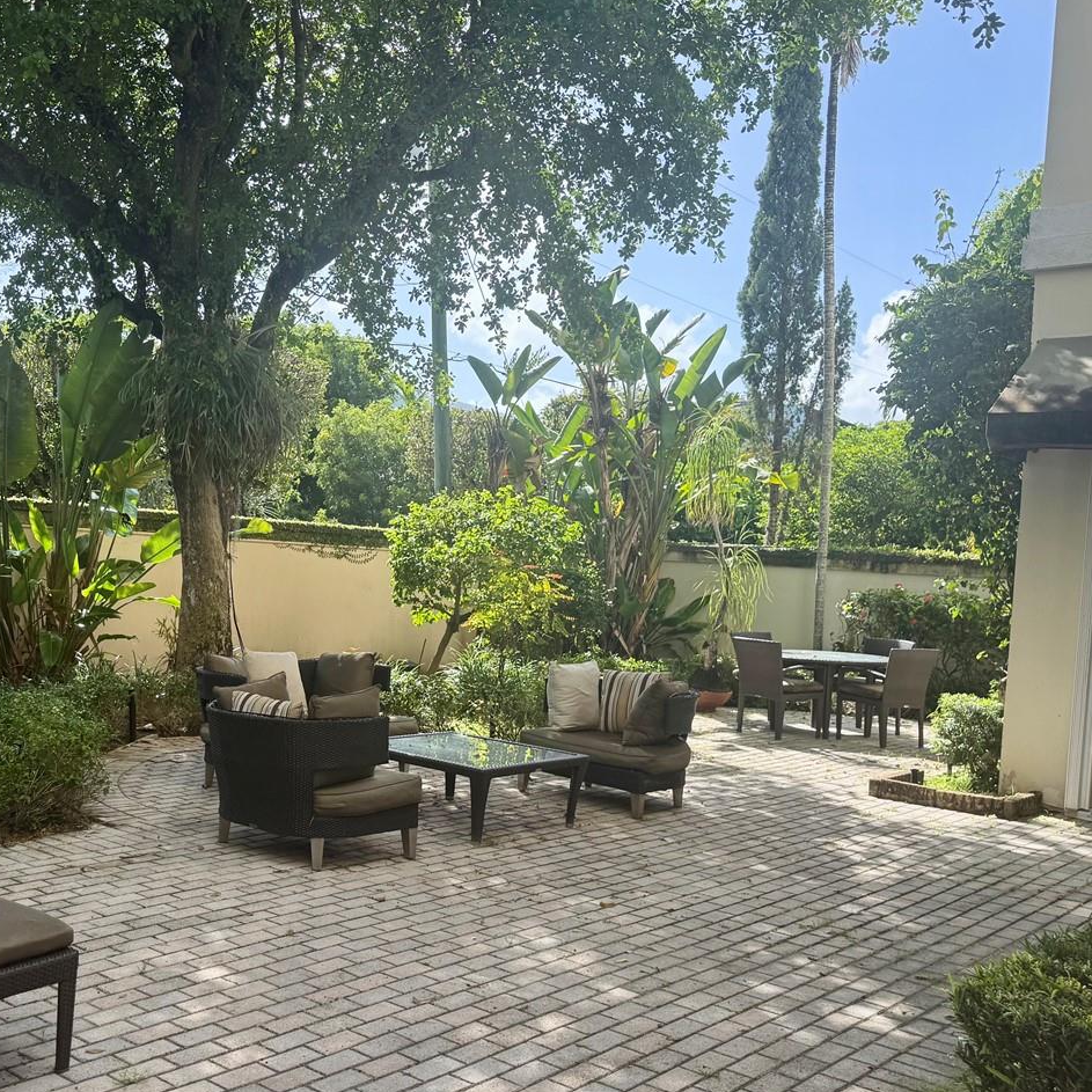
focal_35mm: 36
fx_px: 1285
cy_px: 578
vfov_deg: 46.0
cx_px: 267
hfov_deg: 44.4
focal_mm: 6.76
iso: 100
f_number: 1.78
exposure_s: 1/1106
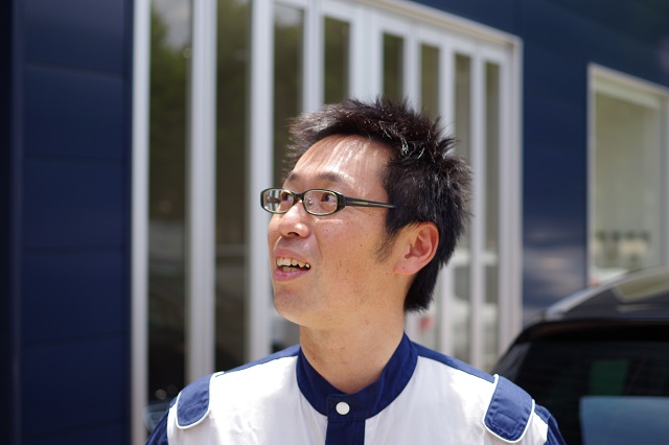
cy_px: 222
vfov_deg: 26.0
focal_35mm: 52
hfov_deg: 38.2
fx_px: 966
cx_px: 334
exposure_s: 1/800
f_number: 2.4
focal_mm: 35
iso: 100
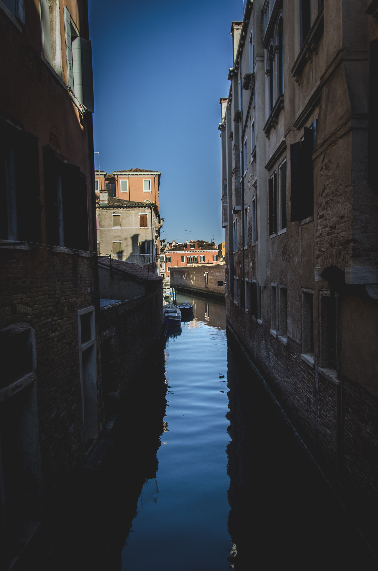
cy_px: 286
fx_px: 427
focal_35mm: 27
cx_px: 189
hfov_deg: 47.7
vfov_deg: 67.5
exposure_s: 1/200
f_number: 5.6
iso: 100
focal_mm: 18
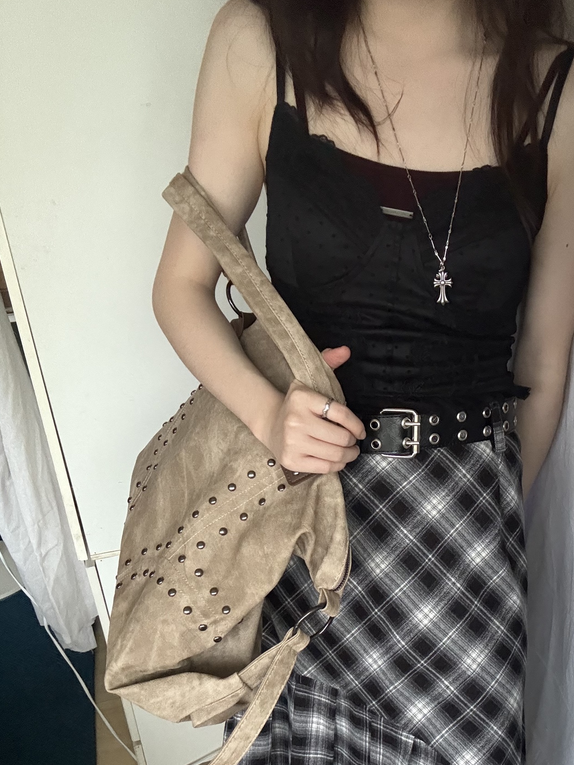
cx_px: 407
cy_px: 524
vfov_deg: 54.0
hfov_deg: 42.1
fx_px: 730
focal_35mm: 33
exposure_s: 1/30
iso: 640
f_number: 1.9
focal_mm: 2.69
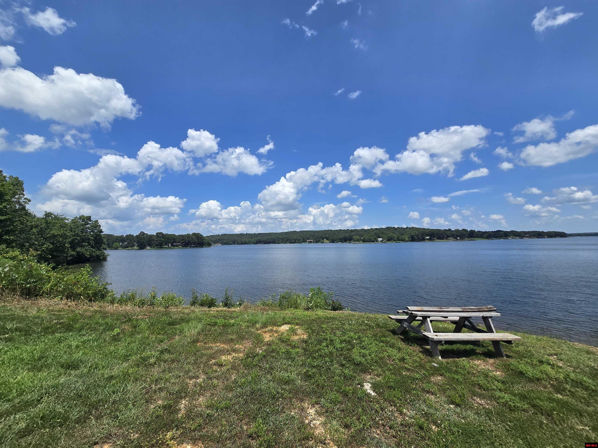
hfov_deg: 106.2
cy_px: 224
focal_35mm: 13
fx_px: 225
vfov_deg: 89.9
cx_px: 299
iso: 50
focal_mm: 2.2
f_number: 2.2
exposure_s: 1/3336
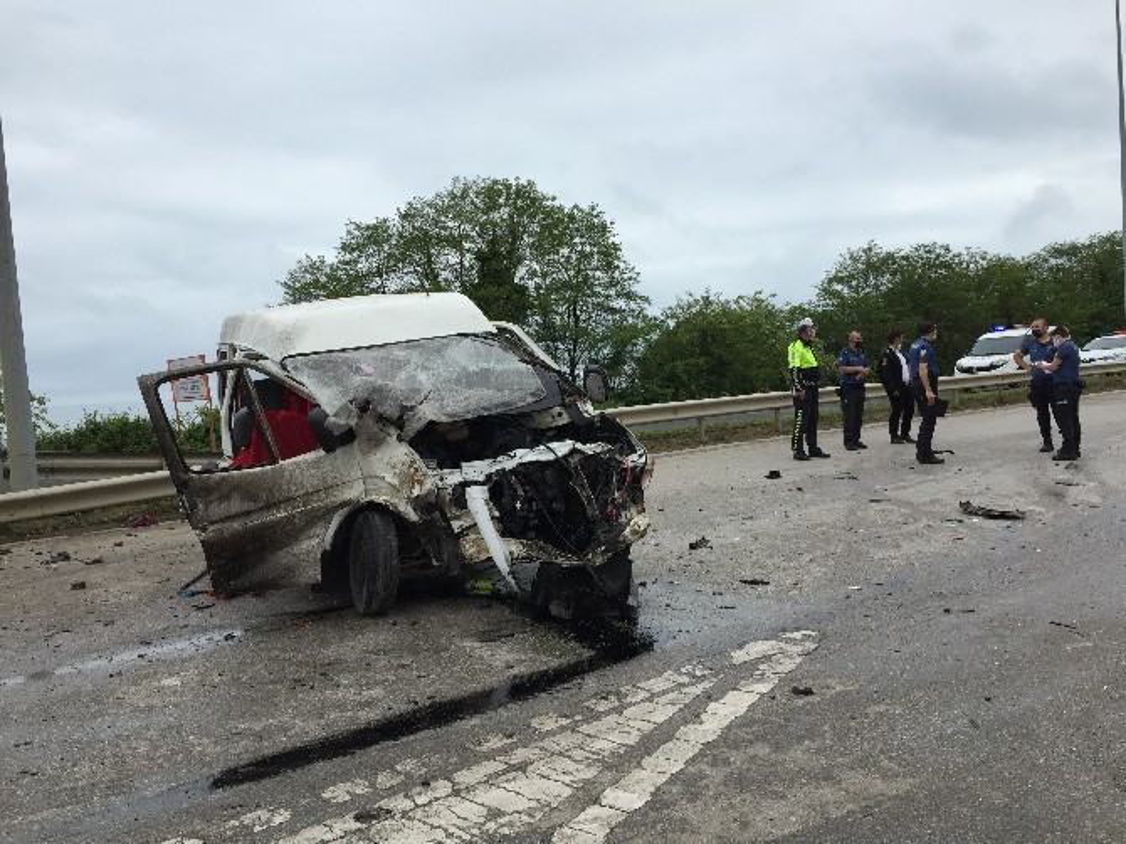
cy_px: 422
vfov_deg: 48.2
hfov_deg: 61.7
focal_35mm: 29
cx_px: 563
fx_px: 943
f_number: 2.2
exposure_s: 1/1319
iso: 32
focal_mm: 4.15
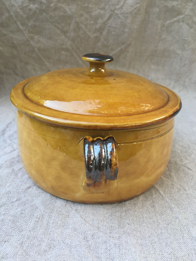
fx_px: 219
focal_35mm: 29
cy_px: 130
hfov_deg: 48.2
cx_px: 98
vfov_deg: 61.7
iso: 50
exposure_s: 1/33
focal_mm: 4.15
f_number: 2.2
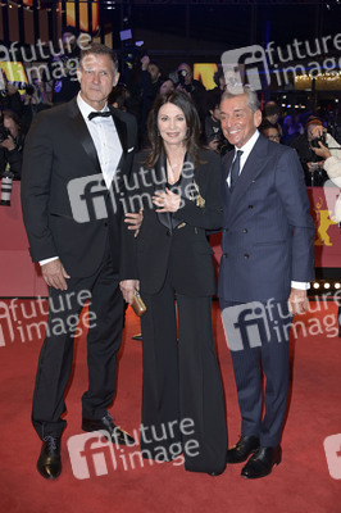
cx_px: 170
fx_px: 626
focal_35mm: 44
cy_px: 256
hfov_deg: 30.5
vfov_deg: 44.5
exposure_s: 1/250
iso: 800
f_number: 5
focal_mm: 44
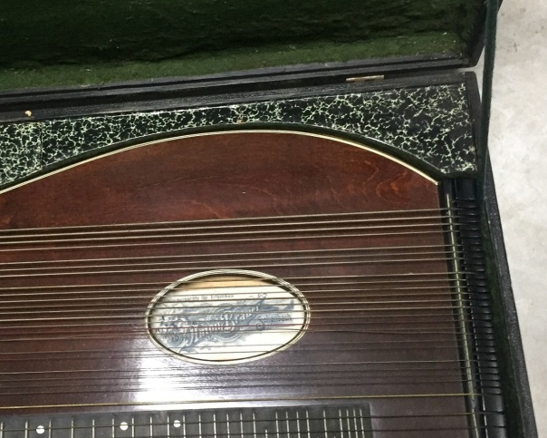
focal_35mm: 48
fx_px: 777
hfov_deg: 38.3
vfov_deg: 31.4
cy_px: 203
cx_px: 175
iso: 250
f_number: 2.2
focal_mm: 4.15
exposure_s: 1/20
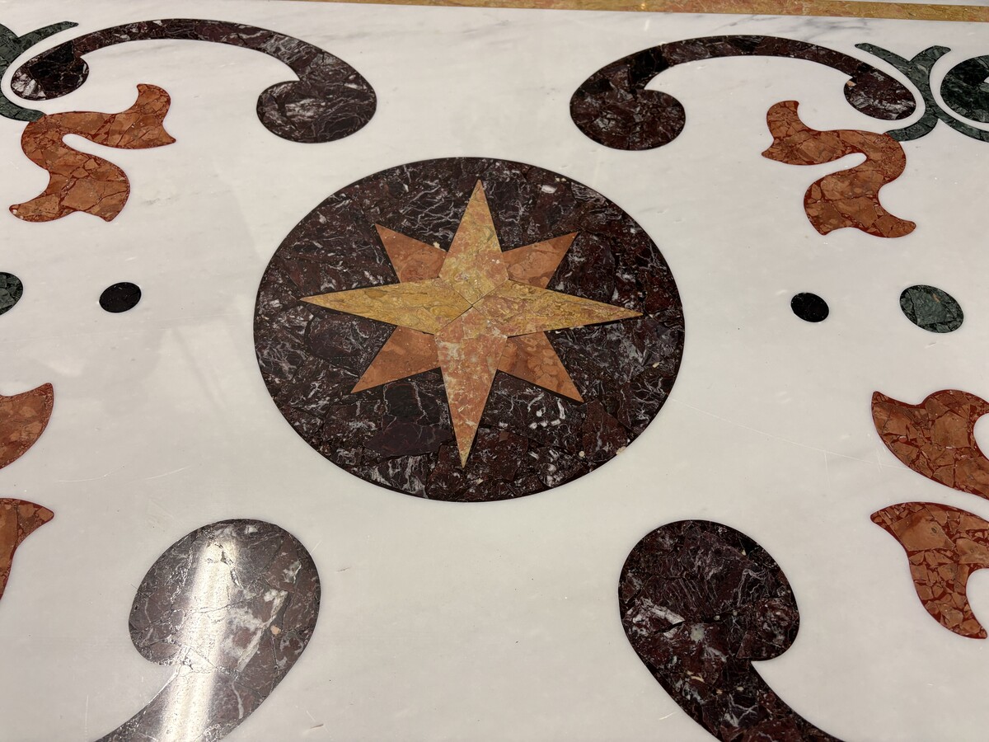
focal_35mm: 26
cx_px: 494
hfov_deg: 67.3
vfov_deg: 53.1
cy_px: 371
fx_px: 743
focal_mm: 5.96
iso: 100
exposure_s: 1/50
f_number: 1.6
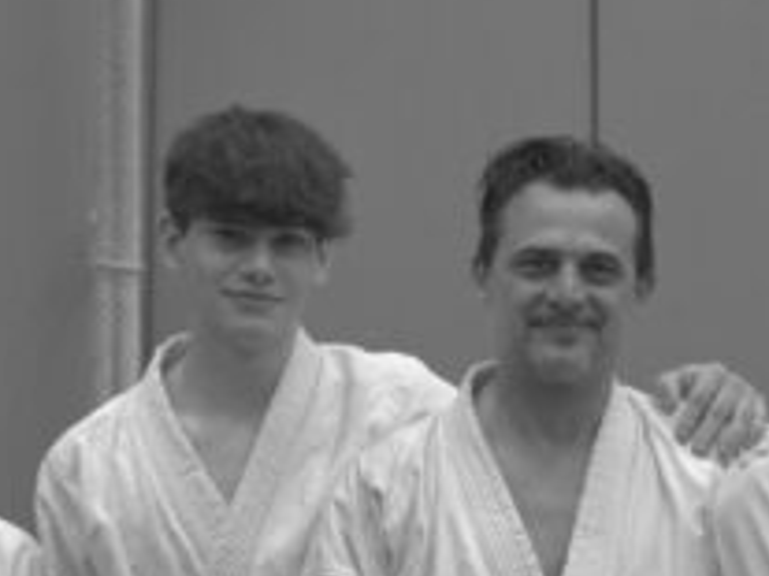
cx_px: -468
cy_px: 766
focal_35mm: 405
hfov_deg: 4.9
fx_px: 8992
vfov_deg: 3.7
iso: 800
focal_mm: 85
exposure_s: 1/250
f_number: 4
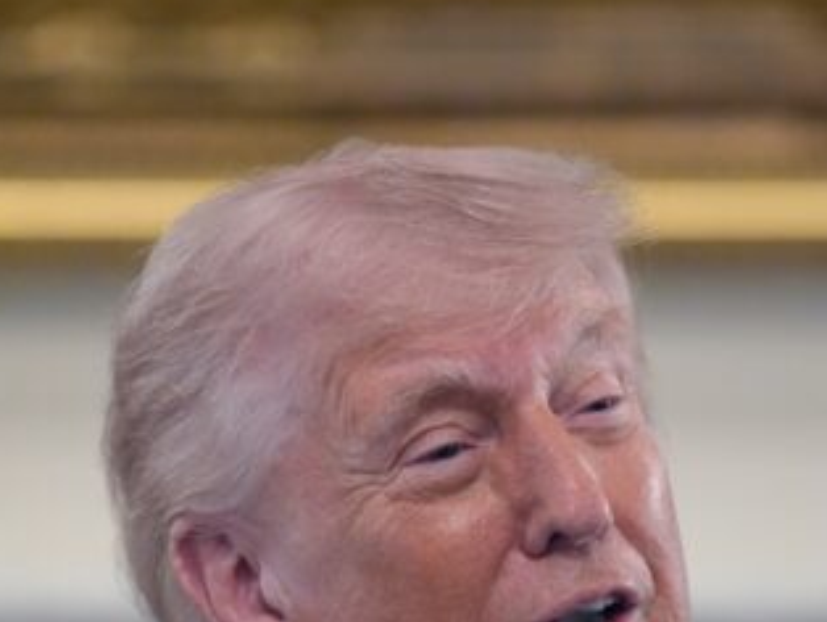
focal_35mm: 784
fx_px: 18745
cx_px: 448
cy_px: 513
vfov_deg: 1.9
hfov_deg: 2.5
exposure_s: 1/320
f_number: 2.8
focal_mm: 400
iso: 5000
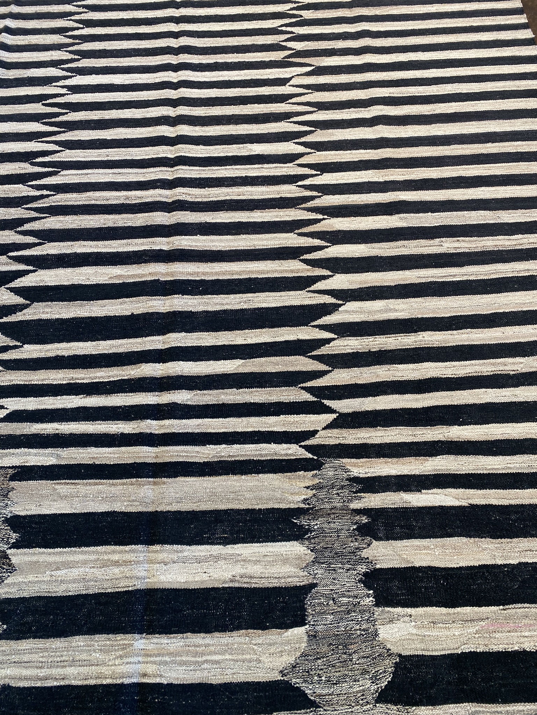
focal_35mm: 26
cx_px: 268
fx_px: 538
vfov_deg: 67.3
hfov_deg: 53.1
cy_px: 358
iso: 80
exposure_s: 1/60
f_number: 1.8
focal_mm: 4.25
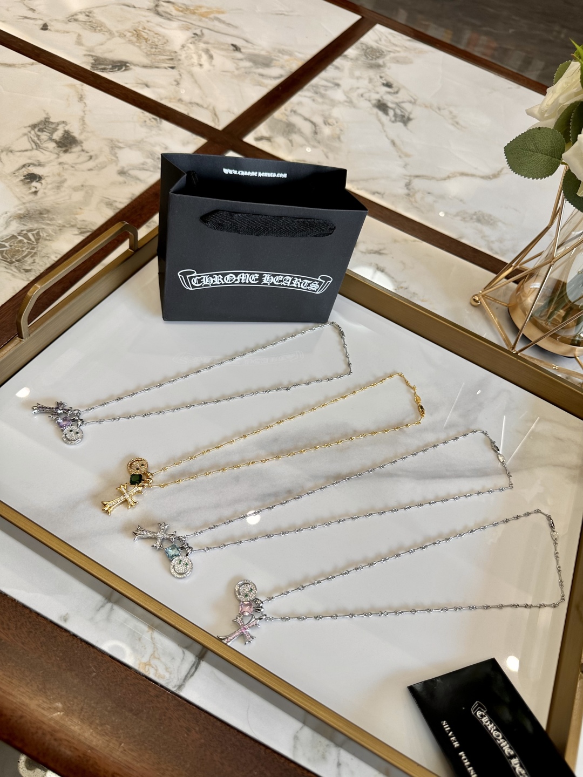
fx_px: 539
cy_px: 388
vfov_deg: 71.6
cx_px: 292
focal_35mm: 24
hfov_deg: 56.8
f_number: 1.78
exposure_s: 1/100
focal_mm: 6.86
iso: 80
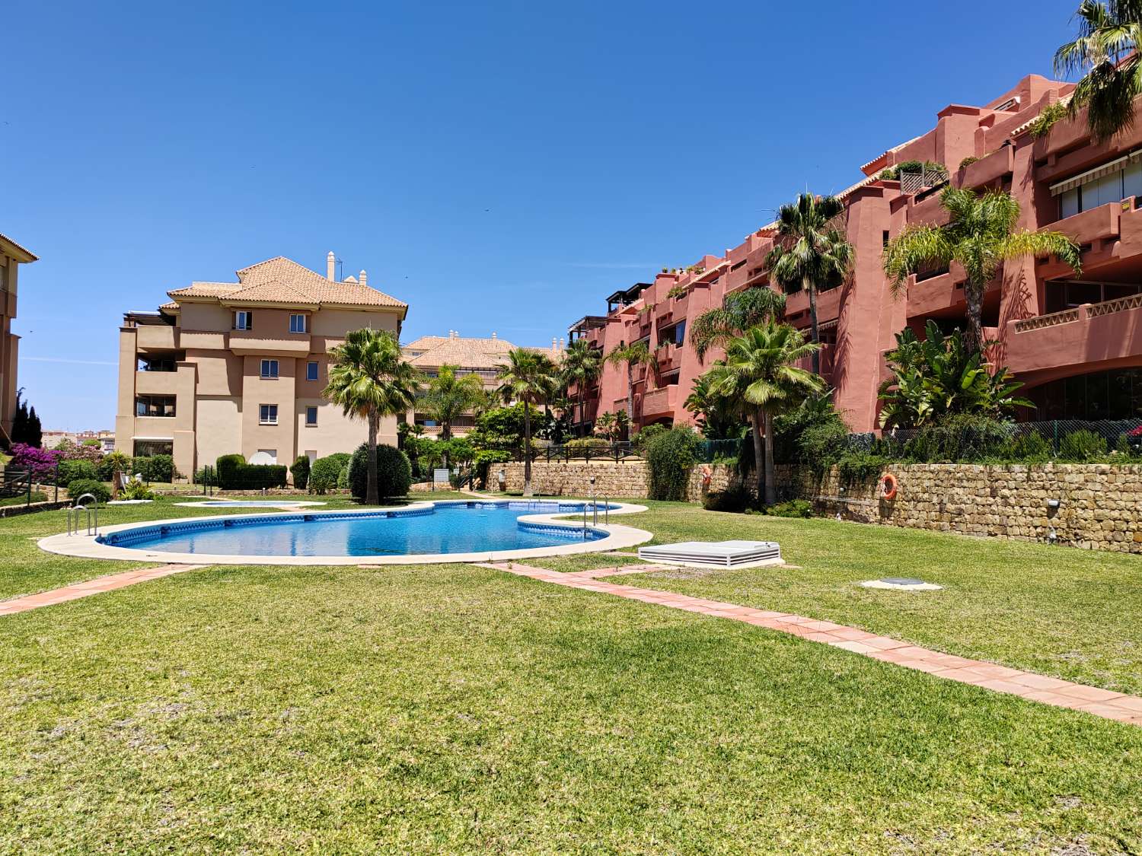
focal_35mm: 27
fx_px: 891
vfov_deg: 51.4
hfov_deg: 65.3
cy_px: 428
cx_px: 571
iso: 100
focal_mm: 5.52
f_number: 1.9
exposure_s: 1/1600
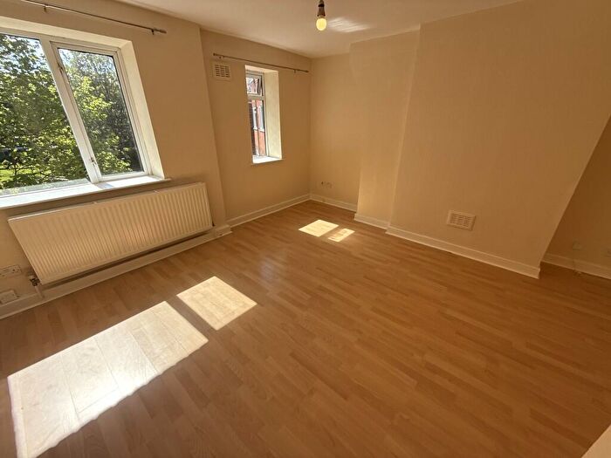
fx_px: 247
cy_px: 229
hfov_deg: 102.1
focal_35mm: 14
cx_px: 306
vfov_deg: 85.7
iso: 64
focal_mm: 2.22
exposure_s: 1/574
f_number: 2.2
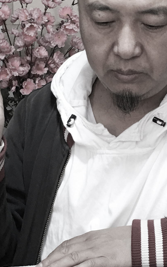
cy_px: 156
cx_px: 134
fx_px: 692
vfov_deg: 21.8
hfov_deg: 13.7
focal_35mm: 95
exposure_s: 1/33
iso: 50
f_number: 2.2
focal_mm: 4.15
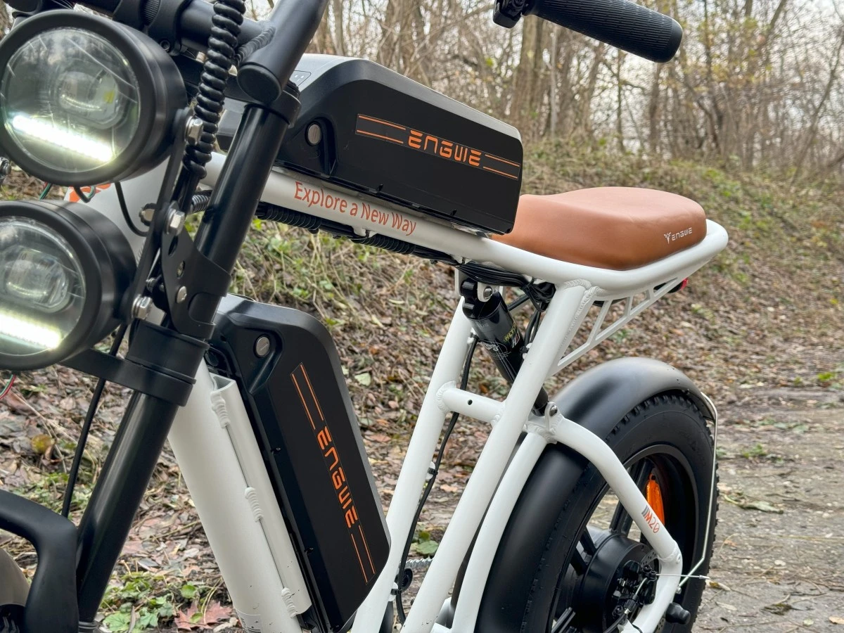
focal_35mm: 48
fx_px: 1170
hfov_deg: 39.7
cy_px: 316
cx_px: 422
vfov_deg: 30.3
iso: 100
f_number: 1.78
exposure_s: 1/167
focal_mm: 6.86
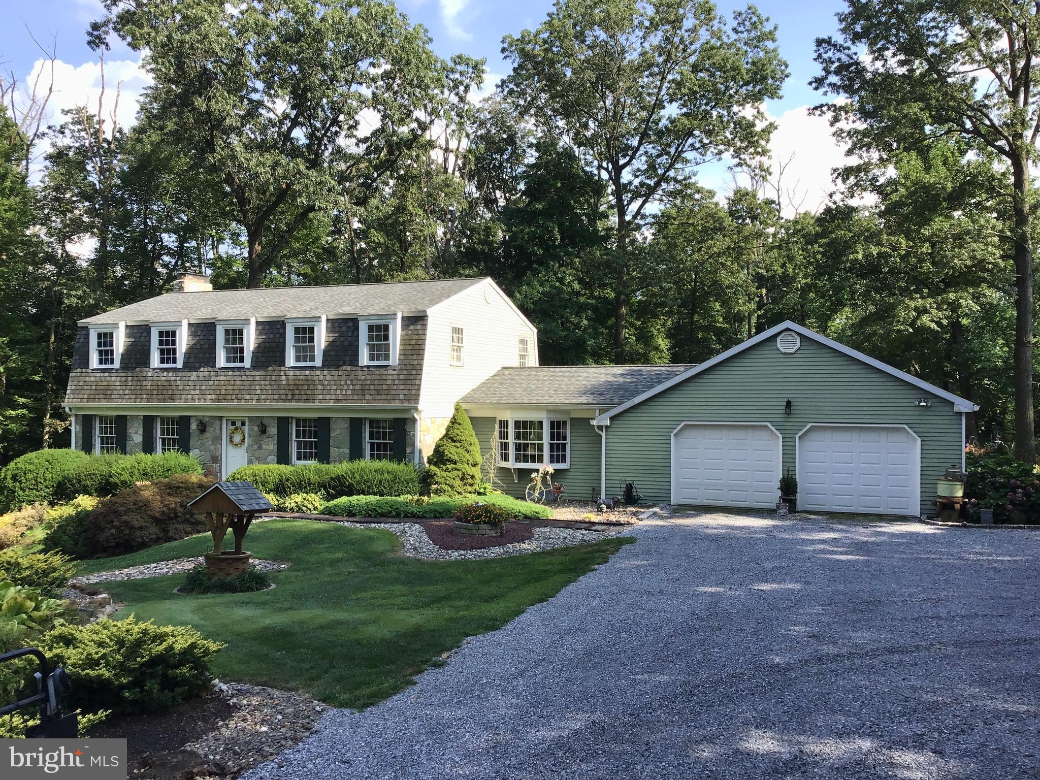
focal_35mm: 31
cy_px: 390
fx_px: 931
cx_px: 520
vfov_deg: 45.4
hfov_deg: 58.4
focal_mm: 3.3
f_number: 2.4
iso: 25
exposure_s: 1/485
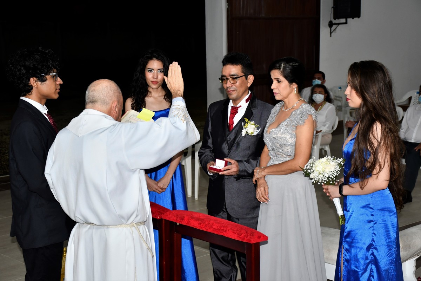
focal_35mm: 60
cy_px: 140
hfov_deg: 33.4
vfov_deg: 22.6
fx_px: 702
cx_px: 210
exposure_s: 1/60
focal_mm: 40
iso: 720
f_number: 4.5
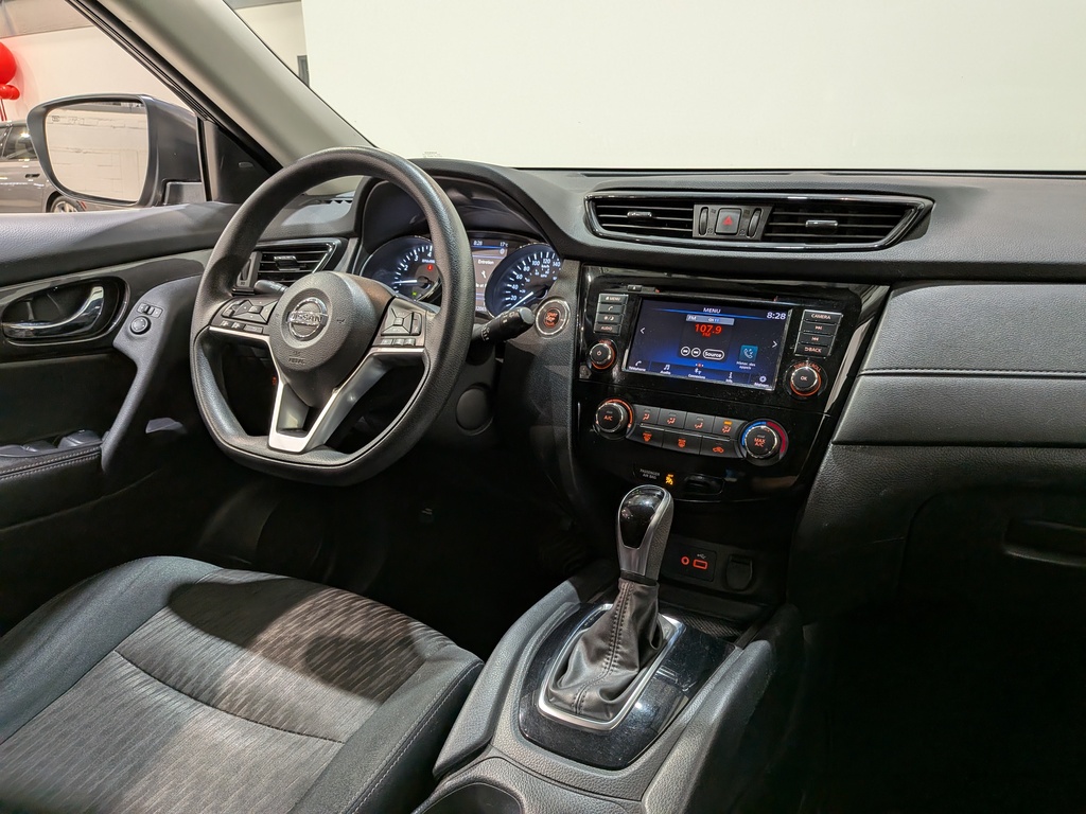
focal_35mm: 24
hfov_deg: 71.6
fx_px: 753
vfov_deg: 56.8
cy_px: 407
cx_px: 543
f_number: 1.7
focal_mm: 4.53
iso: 57
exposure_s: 1/33.3
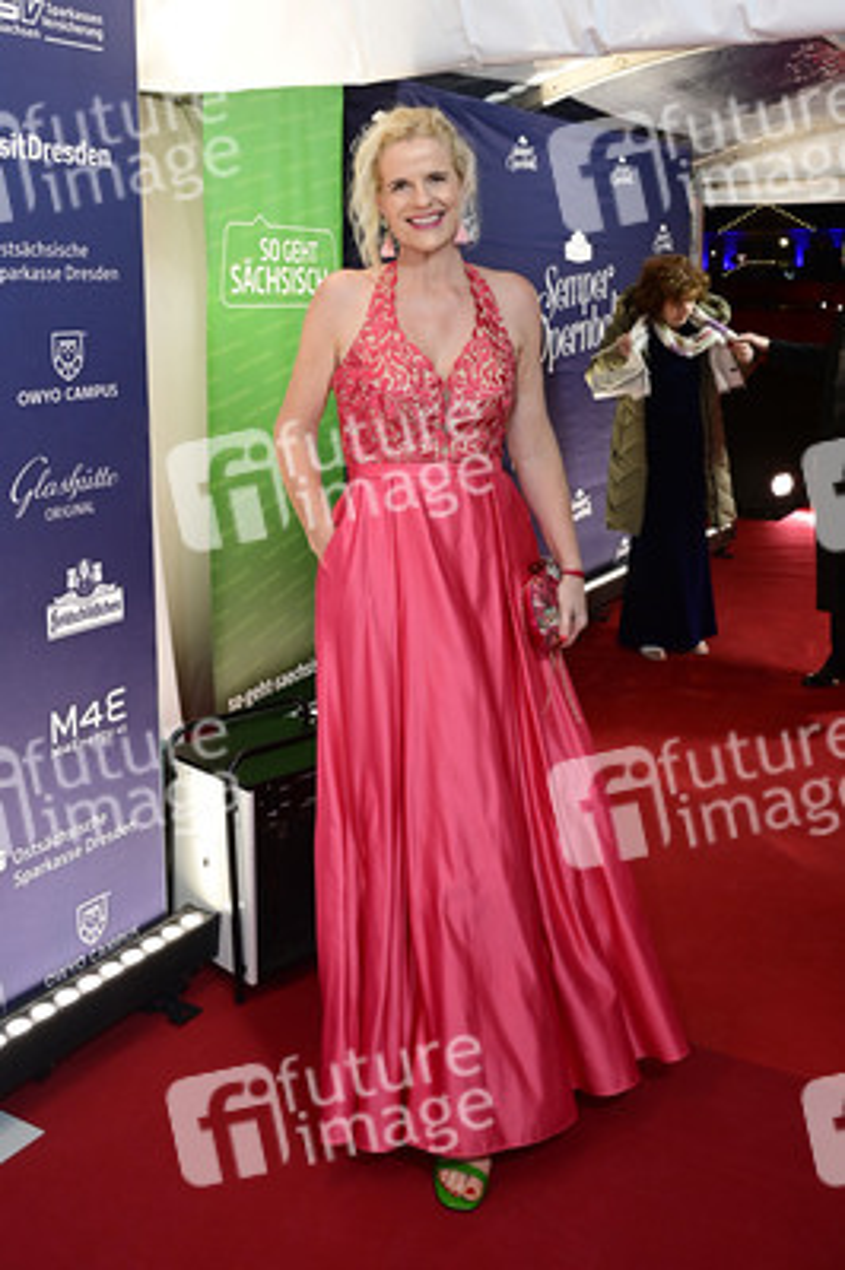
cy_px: 635
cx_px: 422
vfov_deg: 63.7
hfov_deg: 44.9
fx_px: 1023
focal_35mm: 29
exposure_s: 1/200
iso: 1250
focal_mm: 29
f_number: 5.6
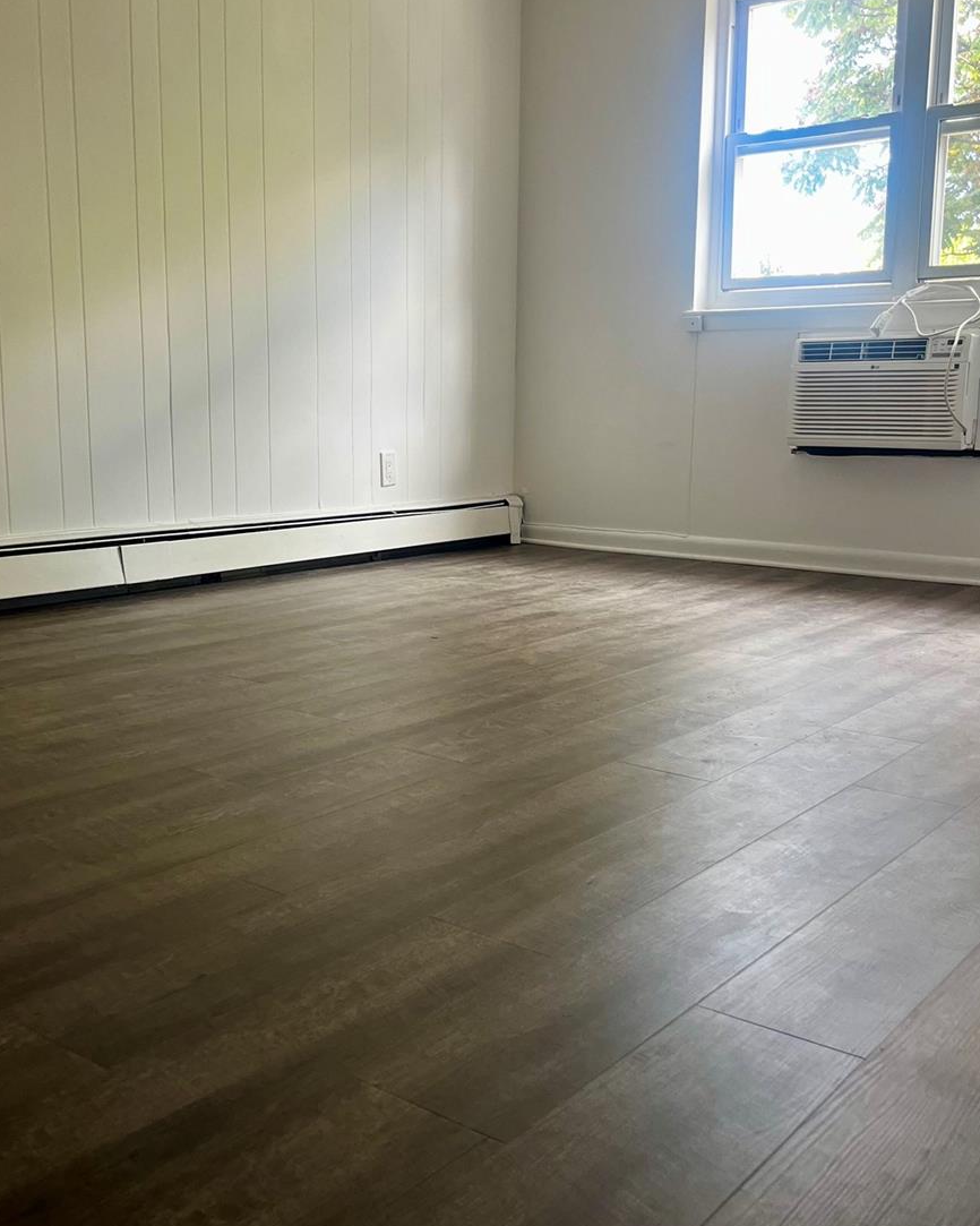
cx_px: 445
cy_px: 591
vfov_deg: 50.3
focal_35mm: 36
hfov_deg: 41.1
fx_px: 1306
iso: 125
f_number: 1.6
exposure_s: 1/120
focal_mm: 5.1
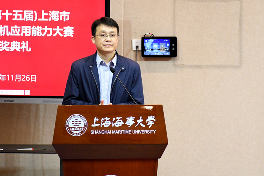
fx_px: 1108
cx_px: 110
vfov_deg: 9.1
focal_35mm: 151
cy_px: 61
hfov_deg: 13.6
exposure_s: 1/125
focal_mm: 70
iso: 4000
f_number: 5
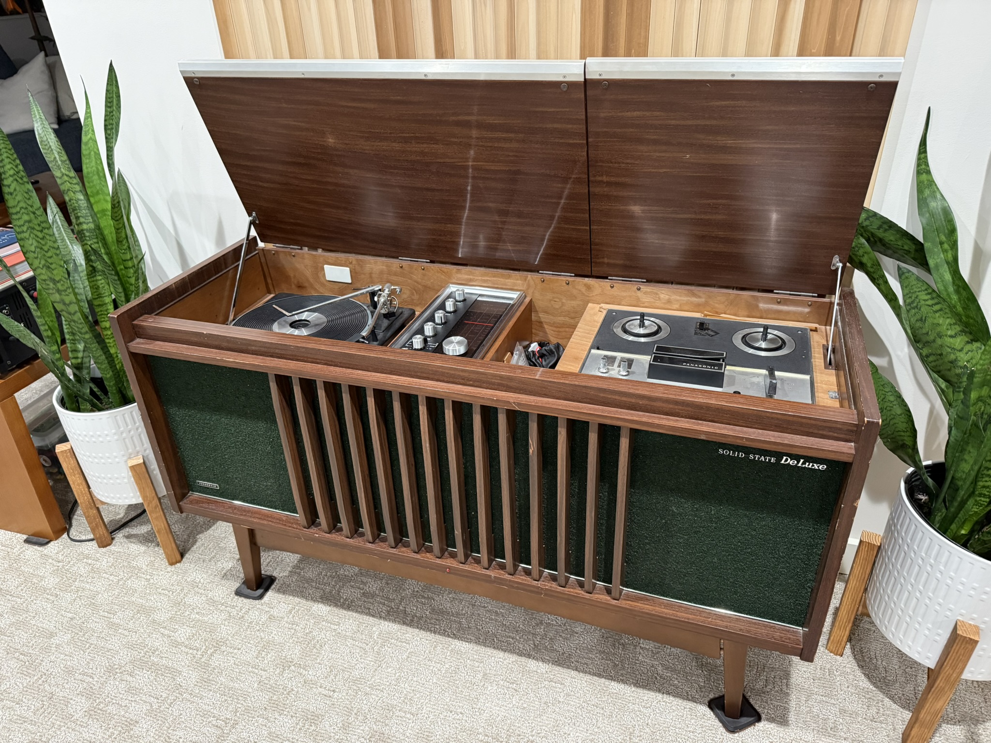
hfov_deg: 71.6
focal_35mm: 24
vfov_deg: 56.8
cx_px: 496
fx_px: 687
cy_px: 372
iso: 640
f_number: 1.78
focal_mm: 6.76
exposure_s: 1/40
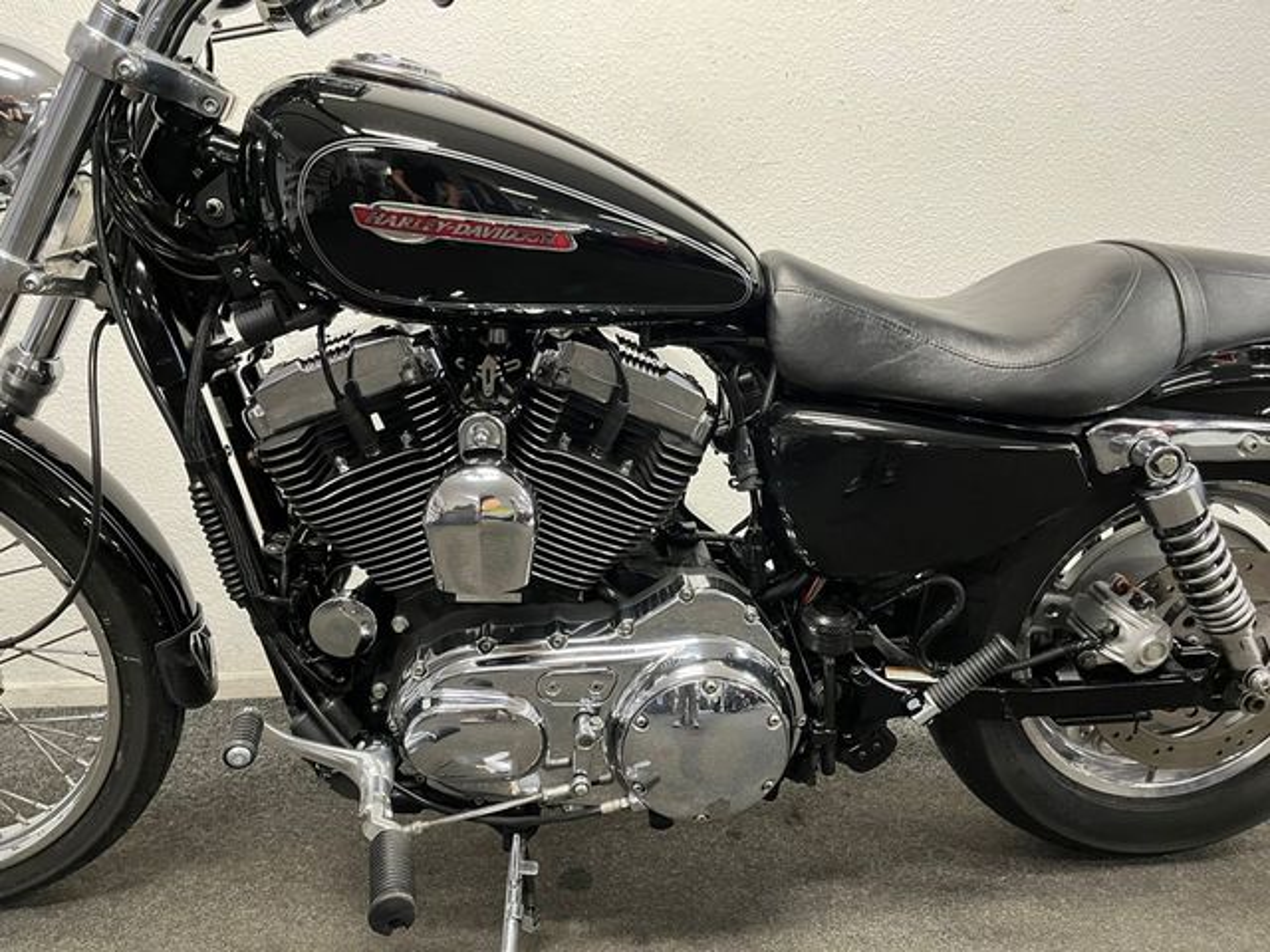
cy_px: 476
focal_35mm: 26
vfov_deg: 53.1
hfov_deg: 67.3
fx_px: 954
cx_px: 635
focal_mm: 5.1
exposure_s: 1/50
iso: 250
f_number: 1.6
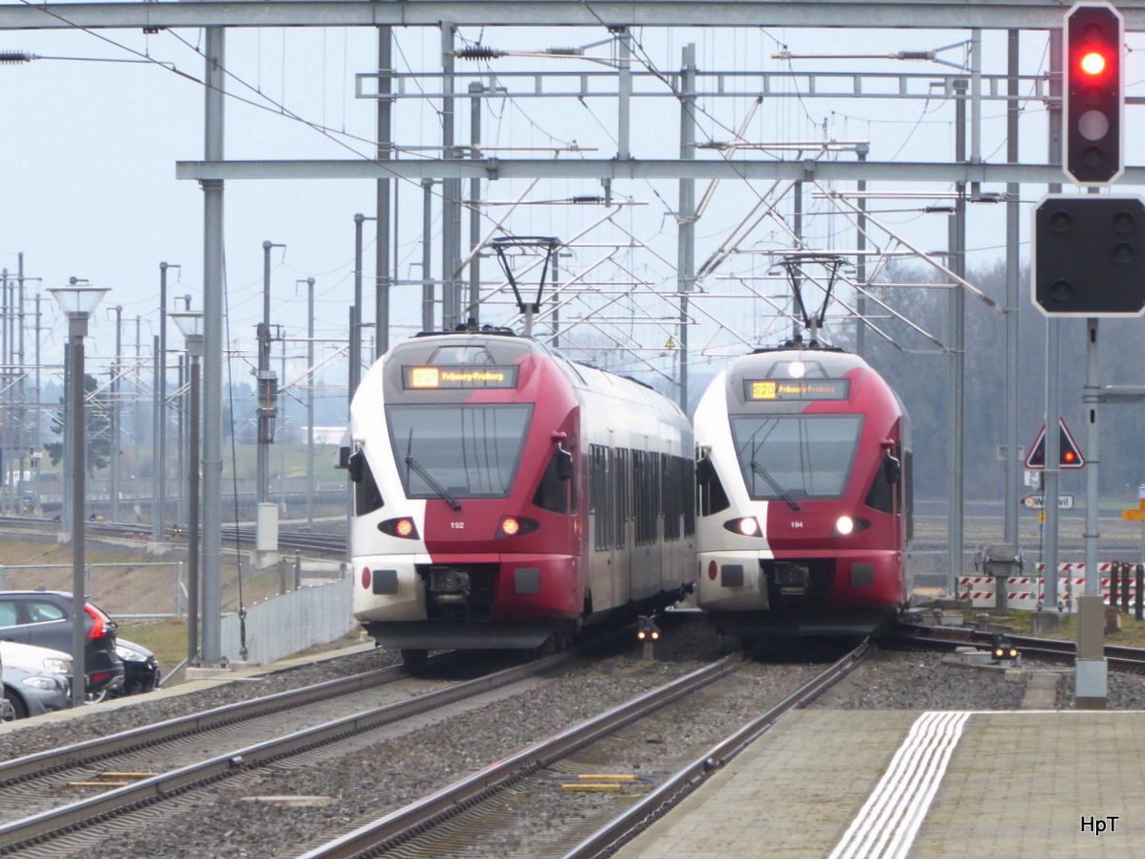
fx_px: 13728
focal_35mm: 415
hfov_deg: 4.8
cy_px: 430
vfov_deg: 3.6
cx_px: 572
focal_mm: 66.8
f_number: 6
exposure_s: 1/200
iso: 800
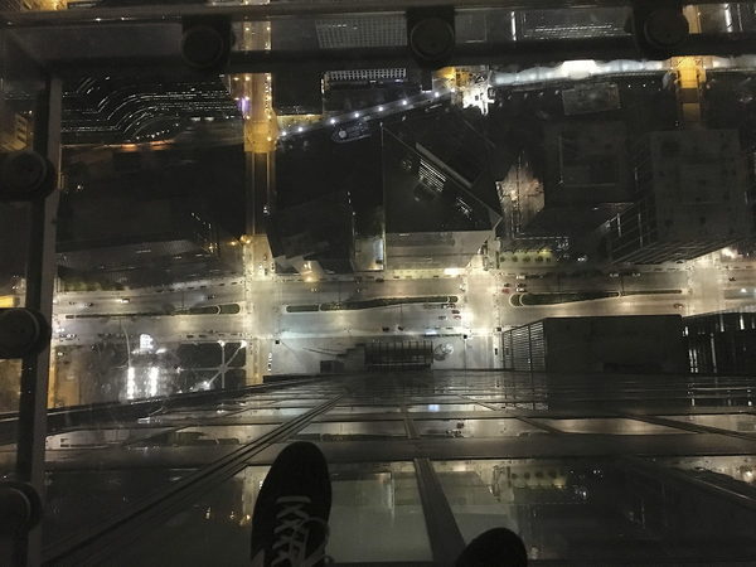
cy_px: 284
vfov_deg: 48.2
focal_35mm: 29
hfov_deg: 61.7
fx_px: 633
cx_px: 378
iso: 1000
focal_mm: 4.15
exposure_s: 1/15
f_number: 2.2
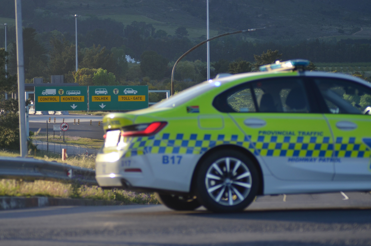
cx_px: 186
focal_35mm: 183
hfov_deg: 11.3
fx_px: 1882
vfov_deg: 7.5
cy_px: 123
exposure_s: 1/1000
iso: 250
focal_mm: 122
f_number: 4.2
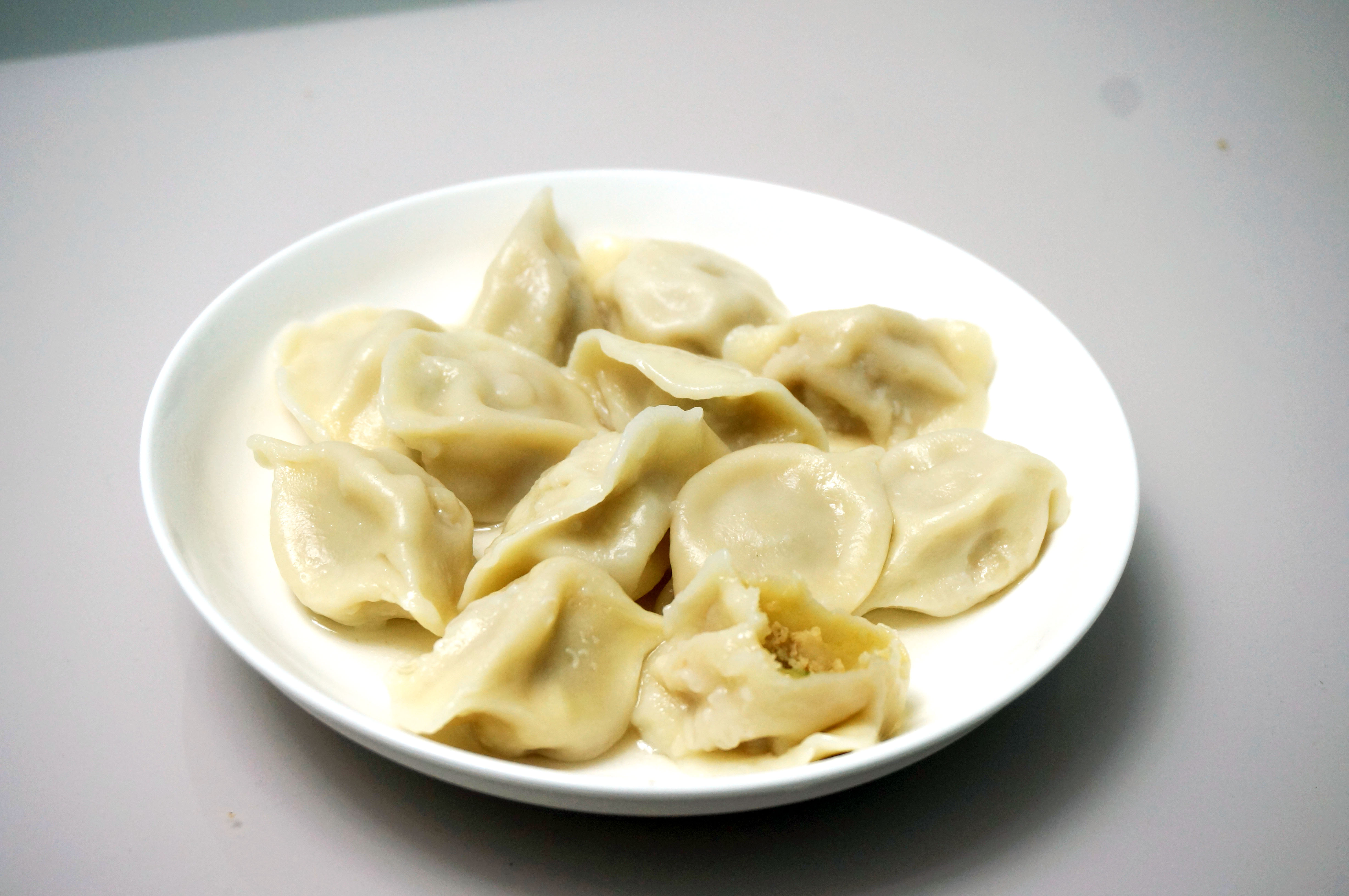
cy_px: 448
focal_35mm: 48
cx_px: 674
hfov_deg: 41.2
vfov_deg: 28.0
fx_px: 1797
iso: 400
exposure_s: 1/60
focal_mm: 32
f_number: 5
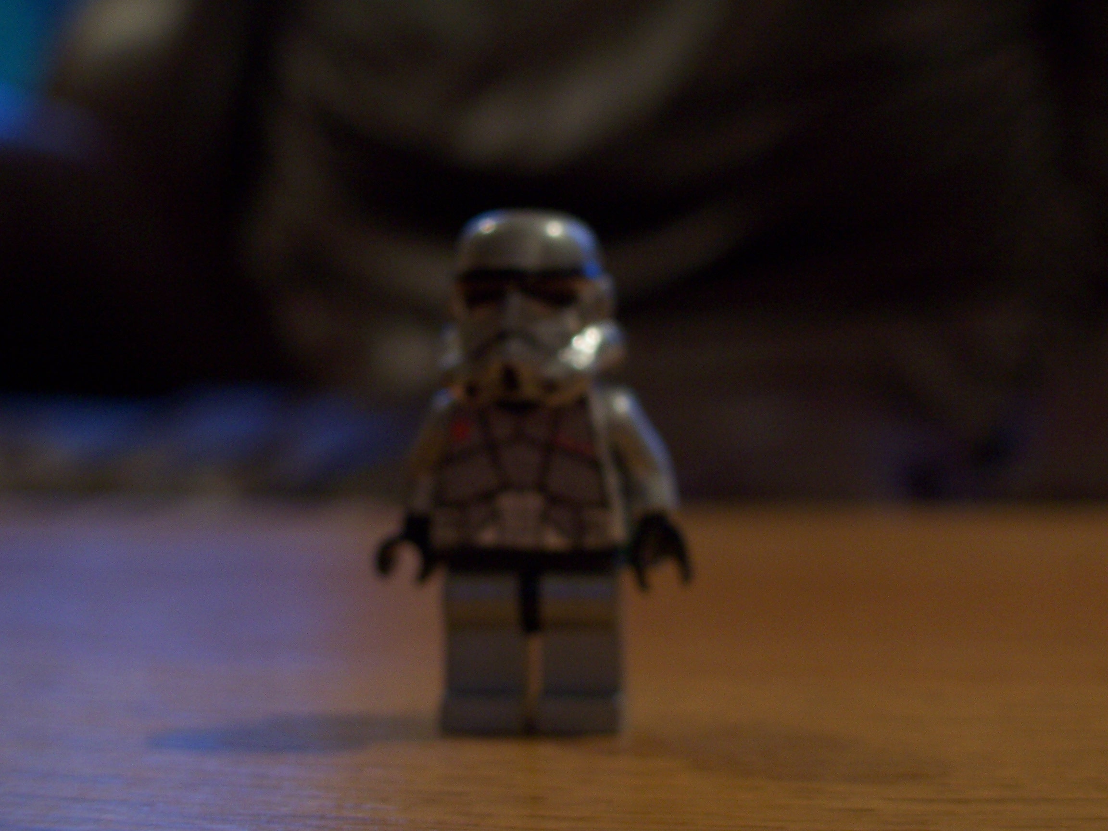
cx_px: 554
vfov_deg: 20.4
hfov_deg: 27.0
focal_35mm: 72
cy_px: 416
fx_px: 2305
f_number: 3.4
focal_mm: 12.3
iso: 140
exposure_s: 1/8
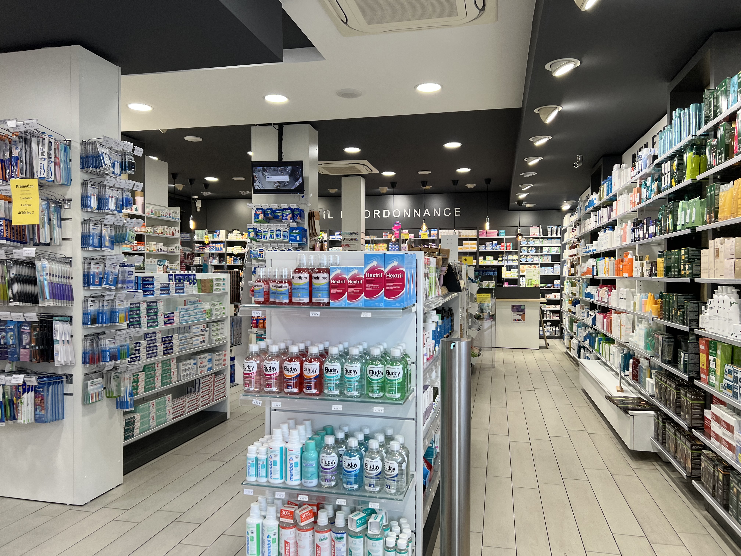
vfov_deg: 53.1
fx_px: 557
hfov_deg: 67.3
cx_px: 370
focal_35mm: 26
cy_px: 278
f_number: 1.5
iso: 50
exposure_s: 1/100
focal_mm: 5.7
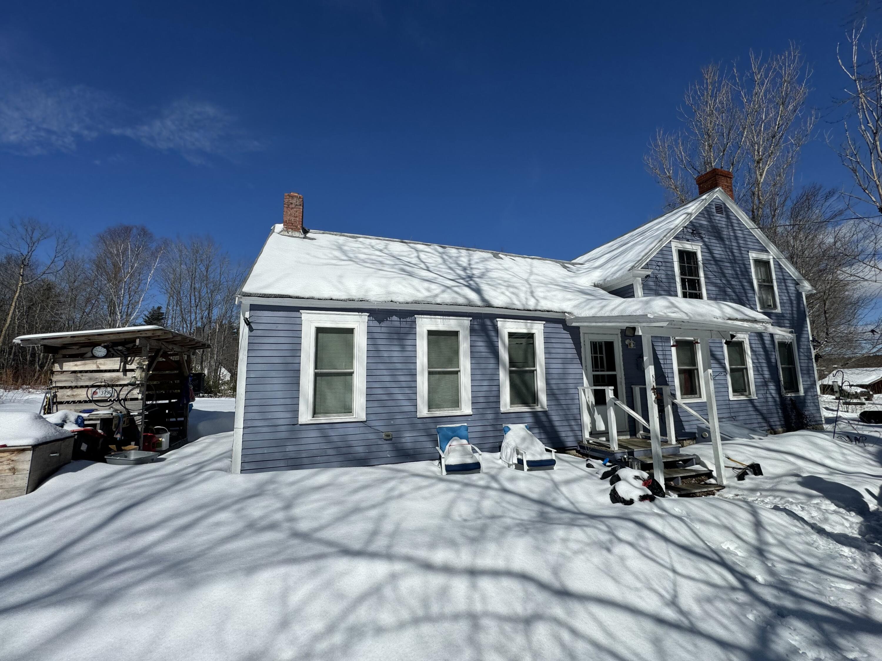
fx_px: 357
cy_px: 330
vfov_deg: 85.7
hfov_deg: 102.1
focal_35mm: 14
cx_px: 441
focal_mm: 2.22
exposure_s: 1/5650
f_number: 2.2
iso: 40
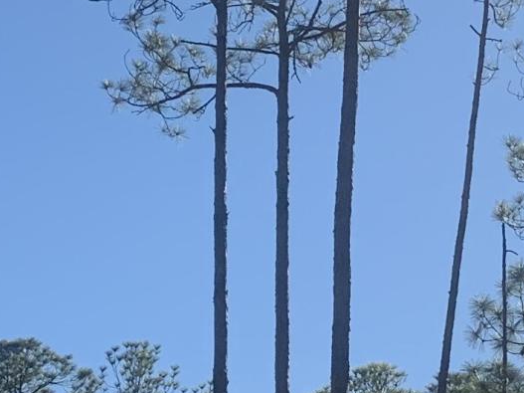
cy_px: 164
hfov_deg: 13.2
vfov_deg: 10.0
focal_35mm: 148
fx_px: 2240
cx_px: 514
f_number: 1.8
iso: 25
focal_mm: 4.25
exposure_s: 1/2481
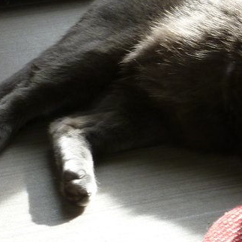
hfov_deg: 6.5
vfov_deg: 6.6
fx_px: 2104
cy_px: 4
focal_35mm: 266
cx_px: 315
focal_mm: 13.6
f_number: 4.9
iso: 100
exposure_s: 1/50
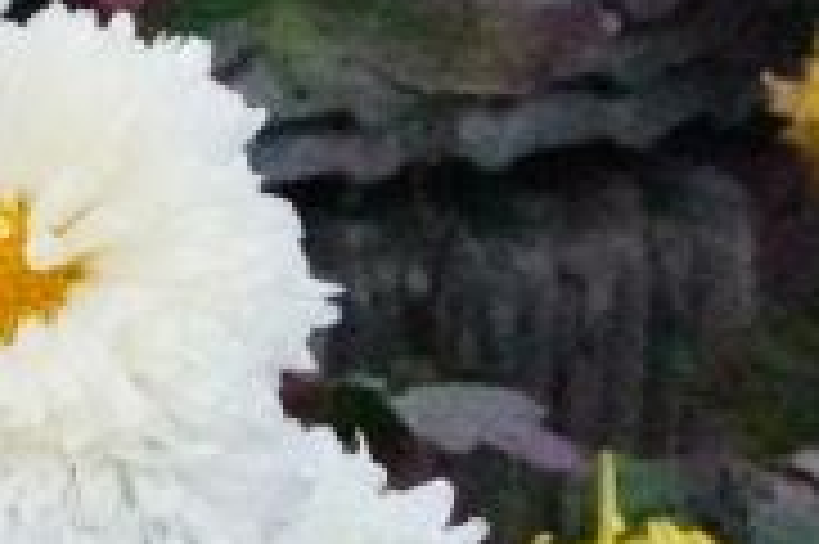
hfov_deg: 7.3
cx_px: -292
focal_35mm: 279
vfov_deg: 4.9
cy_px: -241
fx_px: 6337
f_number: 11
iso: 64000
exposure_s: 1/4000
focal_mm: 33
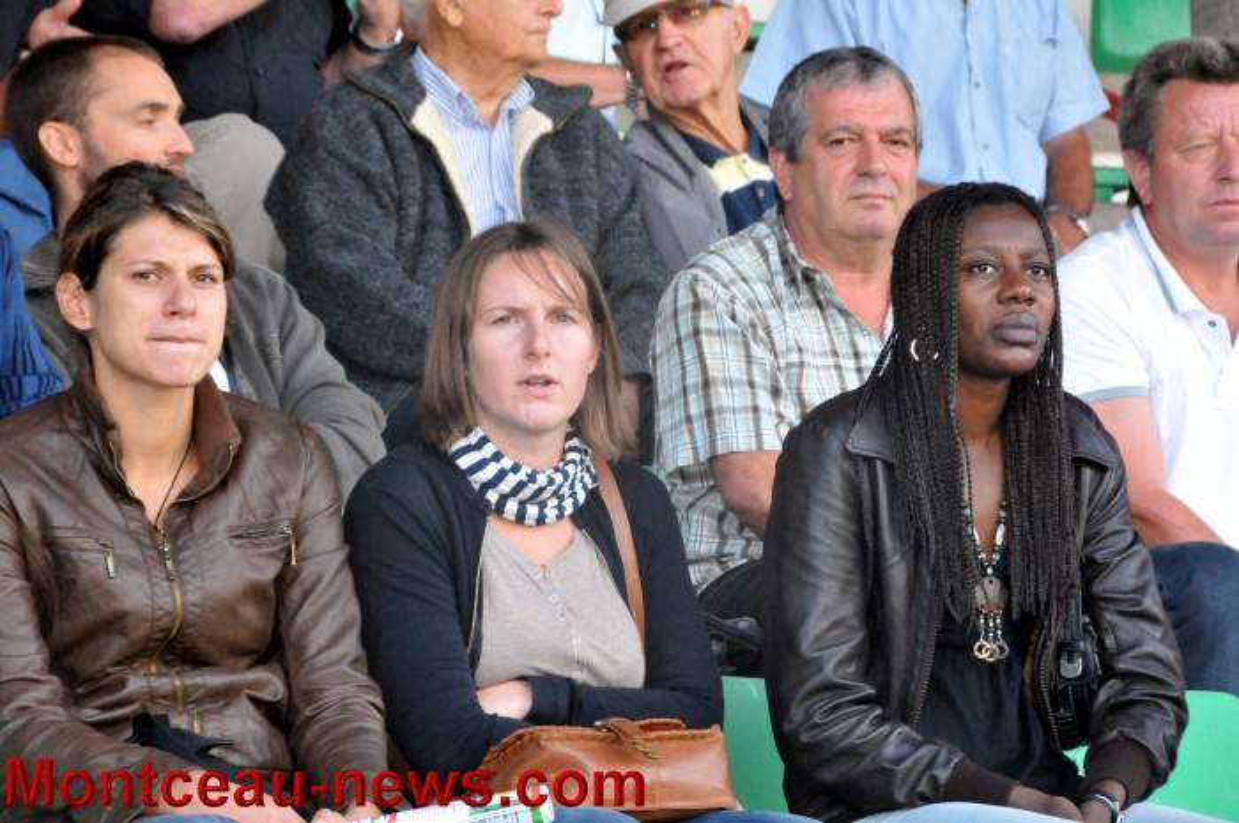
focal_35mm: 255
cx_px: 620
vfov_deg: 5.4
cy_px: 412
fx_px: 8766
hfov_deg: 8.1
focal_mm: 170
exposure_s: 1/250
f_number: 11
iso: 3200
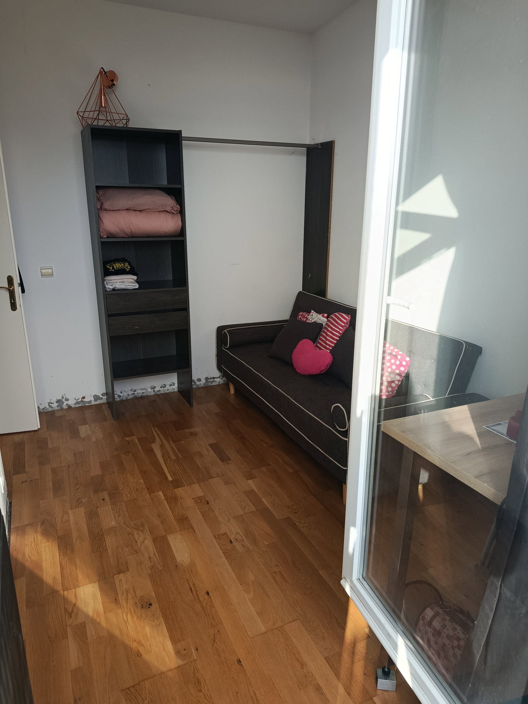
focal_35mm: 24
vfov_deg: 71.6
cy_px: 352
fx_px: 488
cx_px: 264
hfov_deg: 56.8
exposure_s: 1/100
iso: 59
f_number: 1.7
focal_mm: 5.24
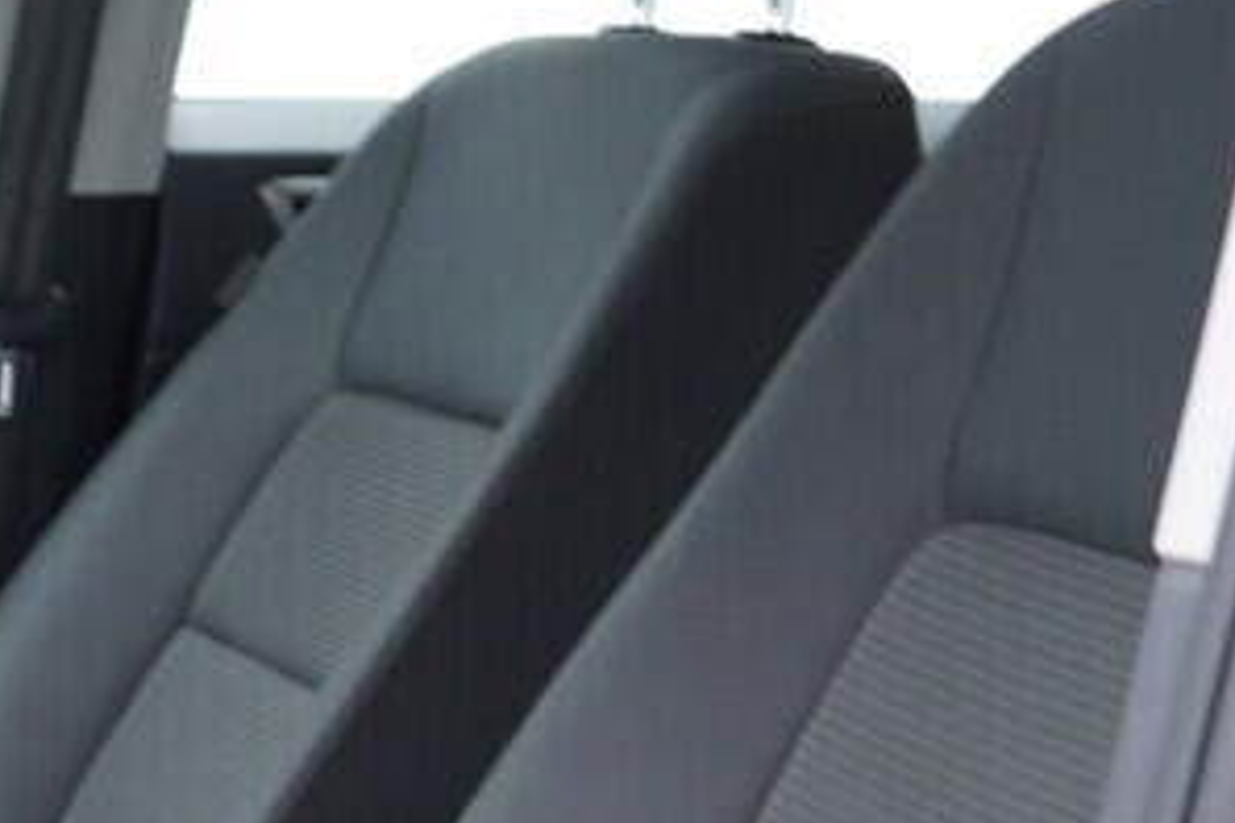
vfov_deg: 10.8
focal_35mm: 124
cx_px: -353
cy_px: 1129
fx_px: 4254
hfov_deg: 15.7
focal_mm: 24
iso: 200
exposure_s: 1/40
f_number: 2.8
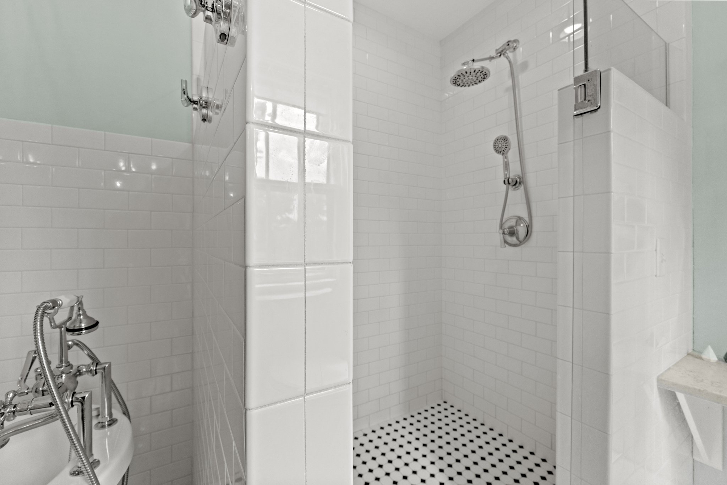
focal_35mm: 15
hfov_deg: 100.4
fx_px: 303
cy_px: 242
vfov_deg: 77.3
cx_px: 364
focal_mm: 10
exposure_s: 1/40
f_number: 4.5
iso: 800
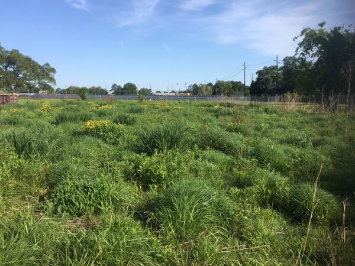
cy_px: 133
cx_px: 178
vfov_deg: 48.2
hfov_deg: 61.7
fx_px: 297
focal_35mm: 29
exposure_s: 1/1425
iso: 25
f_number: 2.2
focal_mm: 4.15
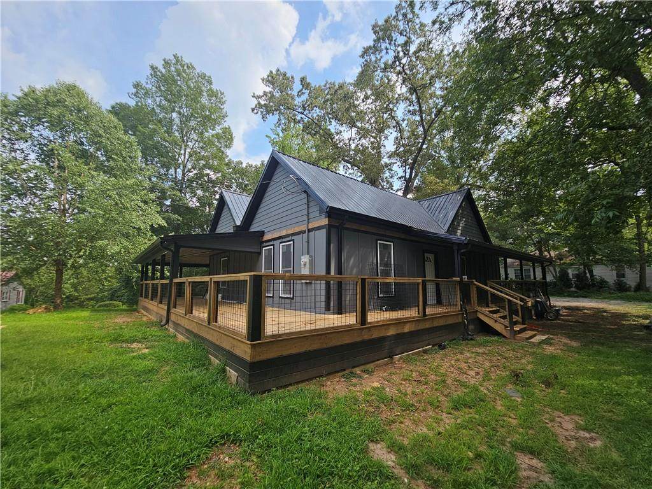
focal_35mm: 13
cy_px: 244
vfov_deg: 89.9
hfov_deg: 106.2
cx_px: 326
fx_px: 245
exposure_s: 1/707
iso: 50
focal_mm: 2.2
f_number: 2.2
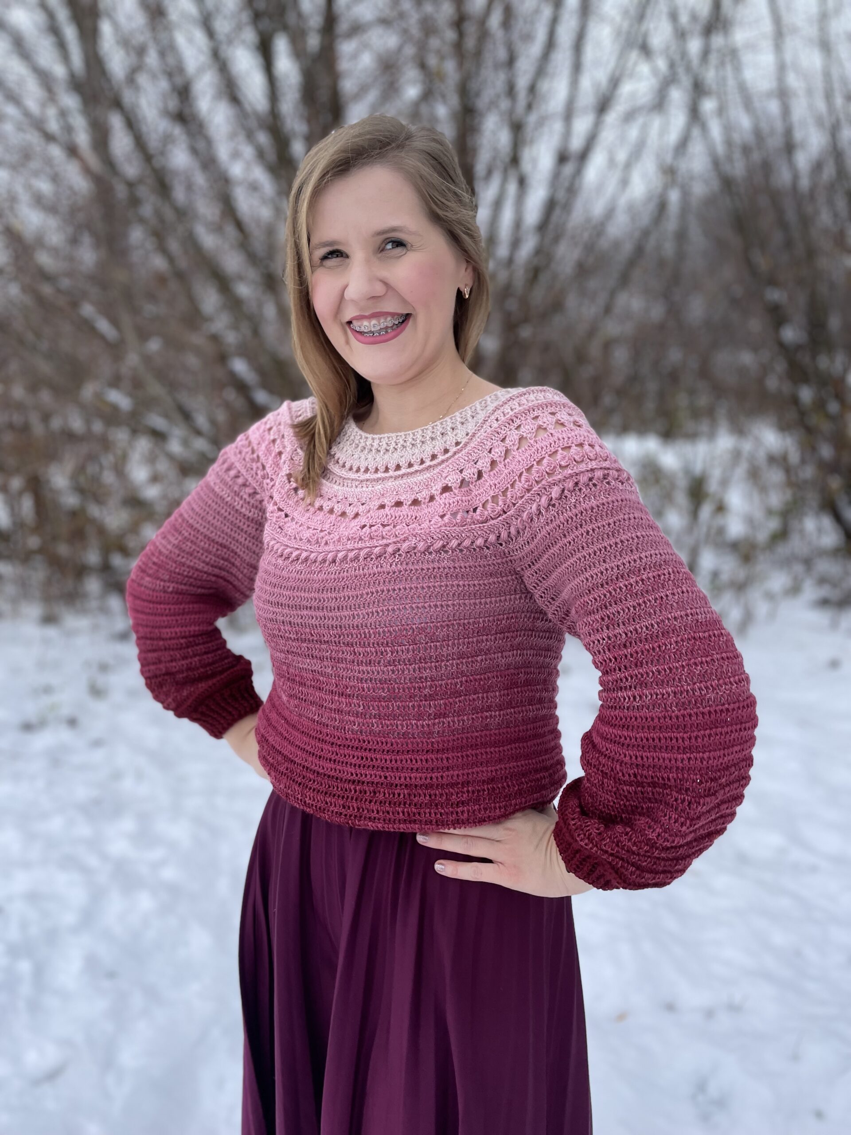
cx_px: 426
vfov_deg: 67.3
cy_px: 568
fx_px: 852
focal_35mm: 26
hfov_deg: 53.1
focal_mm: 4.2
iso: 50
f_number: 1.6
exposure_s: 1/1147
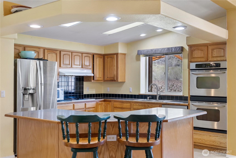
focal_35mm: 40
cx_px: 118
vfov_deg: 33.7
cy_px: 79
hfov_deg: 48.8
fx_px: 260
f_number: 2.8
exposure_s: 1/50
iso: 400
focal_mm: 39.7
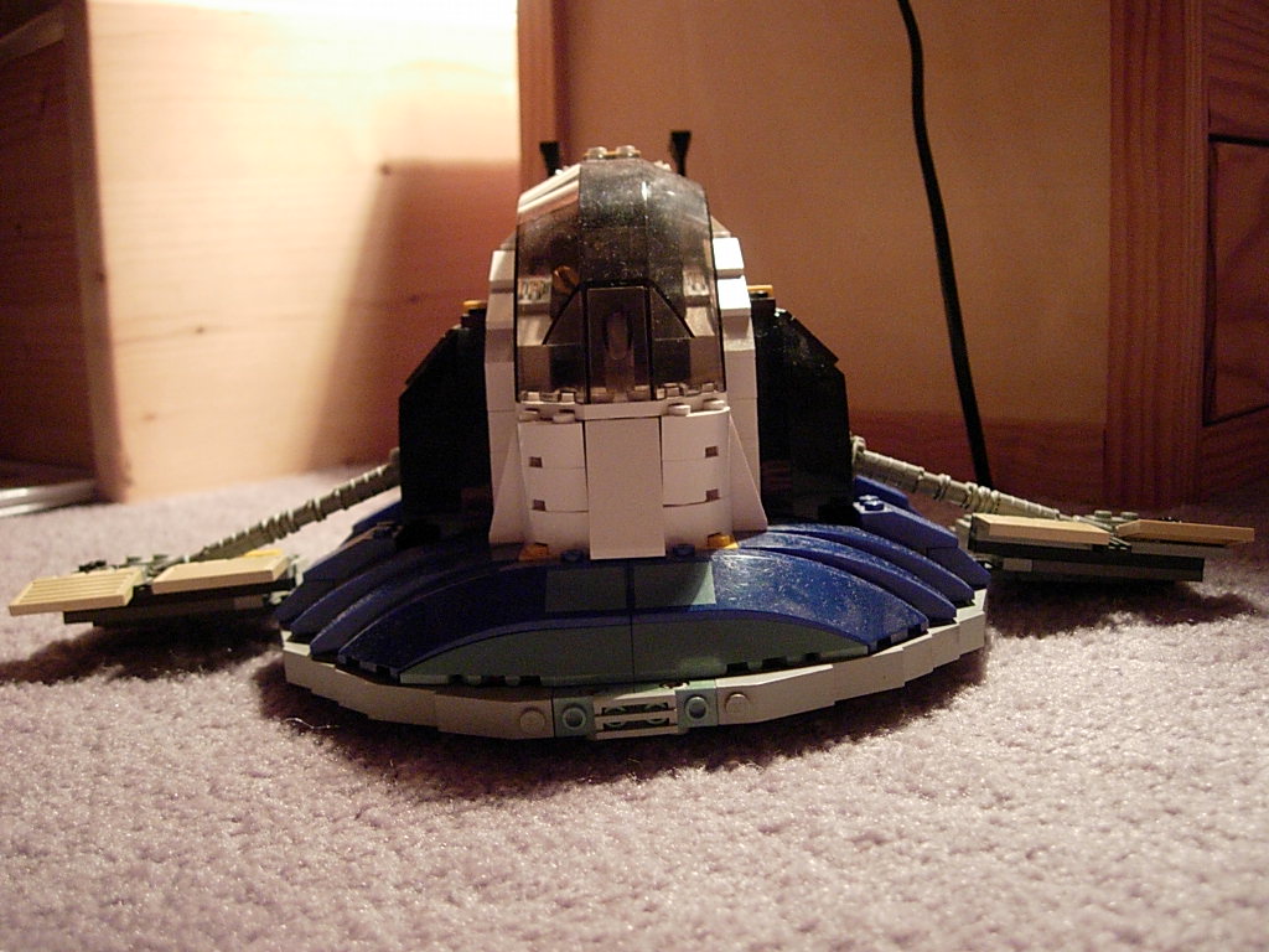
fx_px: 1393
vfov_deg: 37.7
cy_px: 476
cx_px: 634
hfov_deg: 49.0
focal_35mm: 38
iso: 400
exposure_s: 1/32.9
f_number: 2.8
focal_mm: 7.8
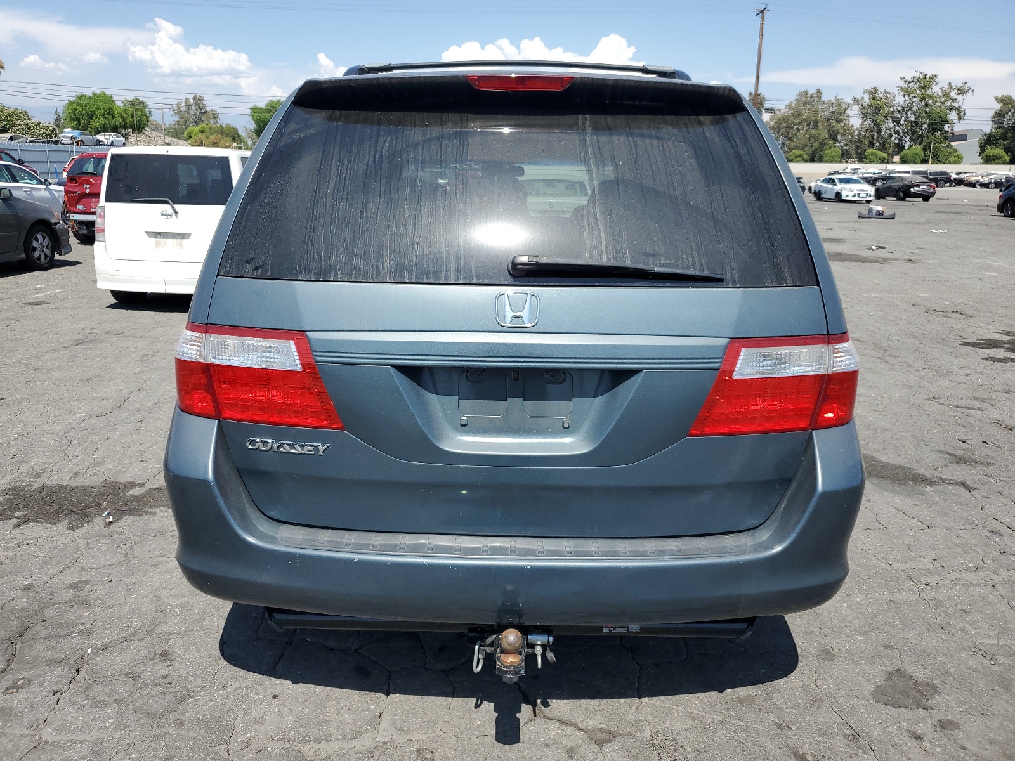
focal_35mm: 26
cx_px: 508
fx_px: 762
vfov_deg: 53.1
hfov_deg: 67.3
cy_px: 380
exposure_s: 1/2500
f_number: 1.5
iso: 50
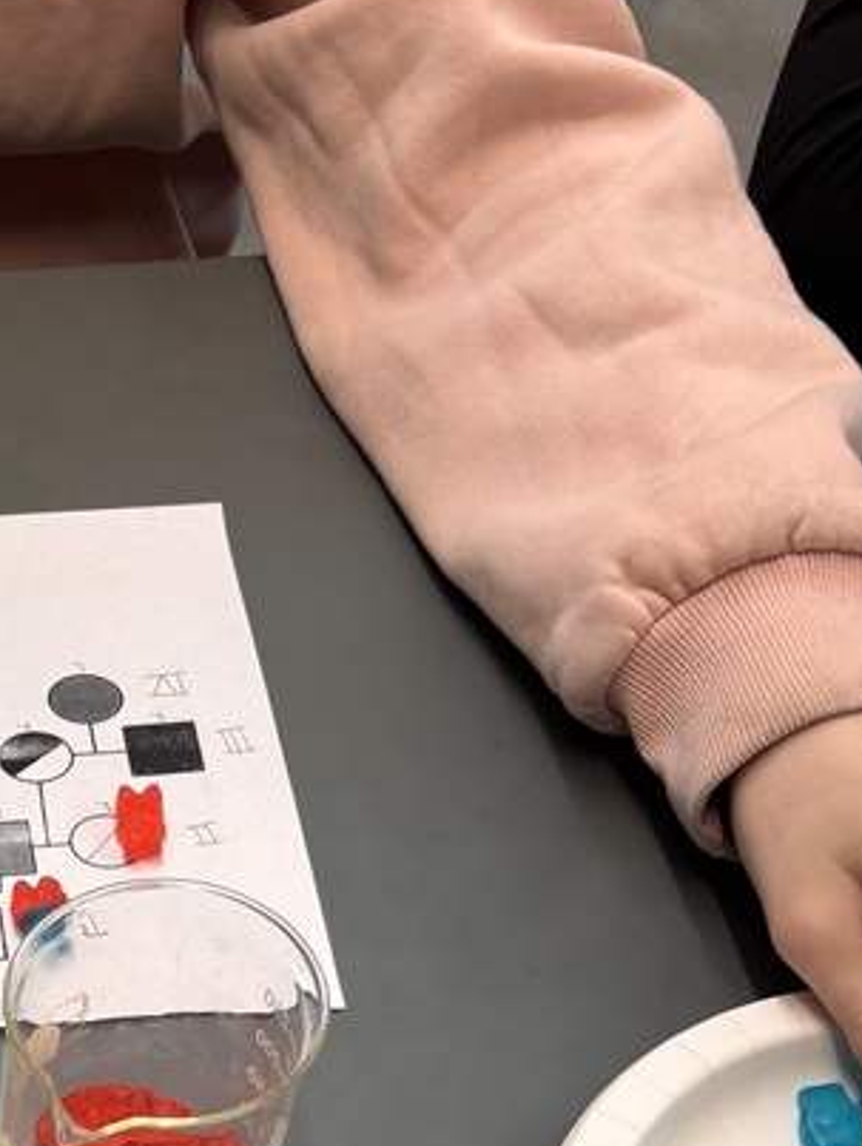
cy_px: 1234
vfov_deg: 27.1
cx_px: -188
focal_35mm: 66
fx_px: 2188
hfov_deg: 20.7
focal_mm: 5.96
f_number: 1.6
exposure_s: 1/120
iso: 80
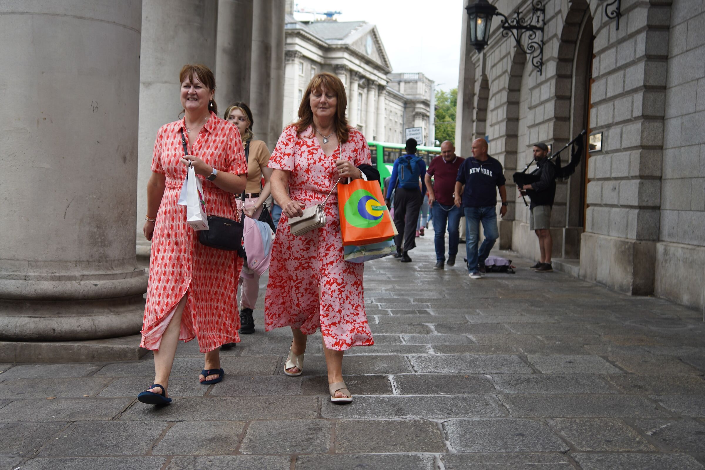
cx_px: 352
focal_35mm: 35
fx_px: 685
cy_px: 235
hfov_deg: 54.4
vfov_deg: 37.9
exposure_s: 1/320
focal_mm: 35
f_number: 3.2
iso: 100
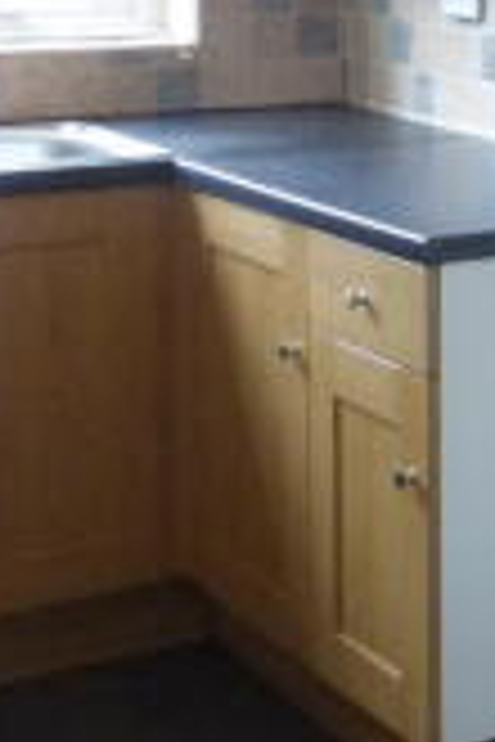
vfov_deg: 22.4
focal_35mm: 88
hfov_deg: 13.1
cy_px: 34
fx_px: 1815
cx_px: 1037
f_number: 3.3
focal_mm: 4.3
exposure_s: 1/80
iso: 800
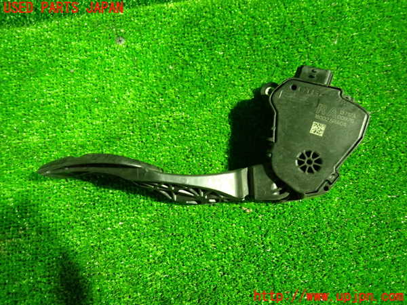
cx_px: 204
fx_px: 294
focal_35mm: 25
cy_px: 152
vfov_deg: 54.9
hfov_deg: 69.4
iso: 800
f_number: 2
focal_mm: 4.5
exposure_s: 1/15
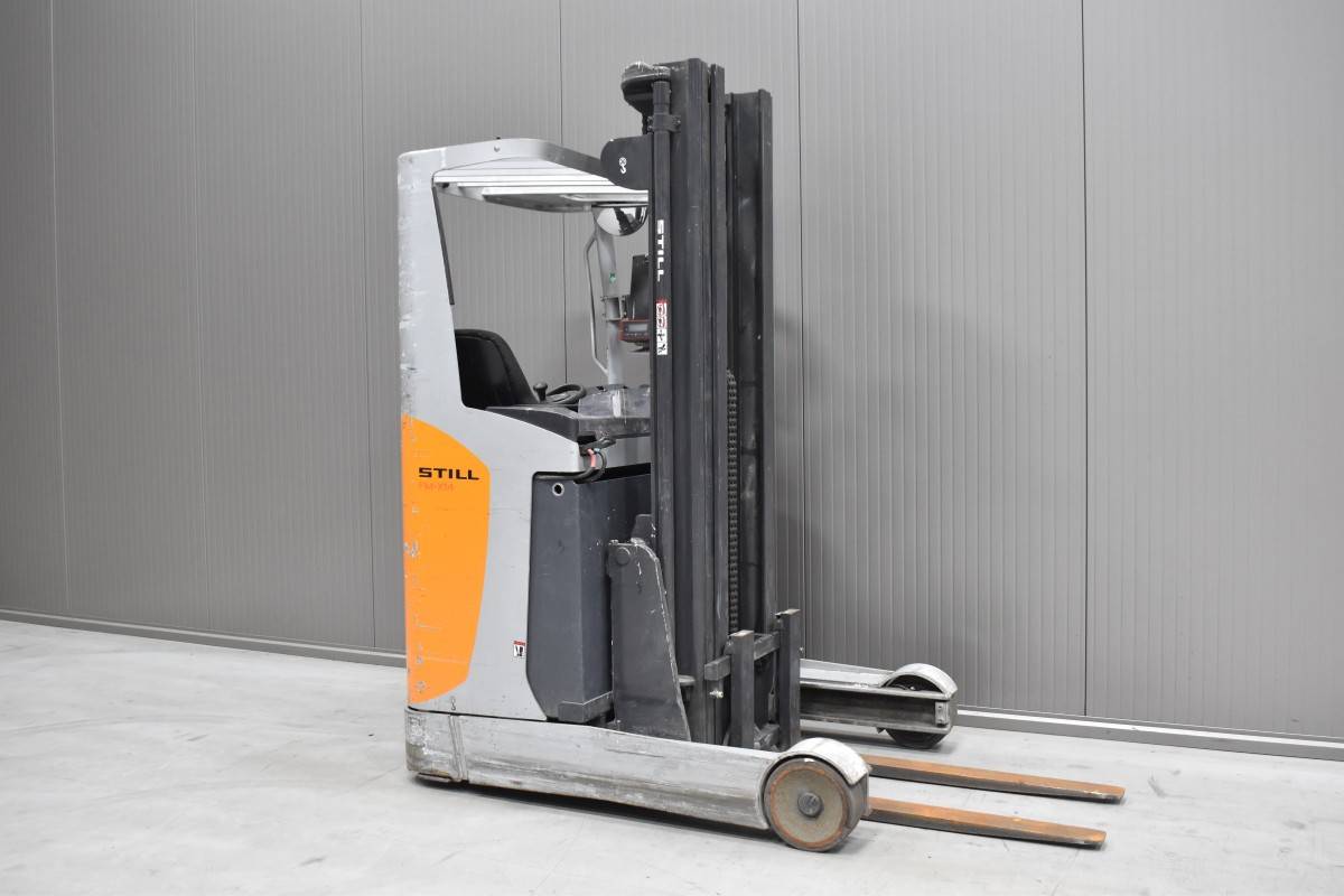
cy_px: 448
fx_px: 1232
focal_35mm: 33
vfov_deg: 40.0
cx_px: 672
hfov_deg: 57.2
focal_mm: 22
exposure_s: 1/40
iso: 1600
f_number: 5
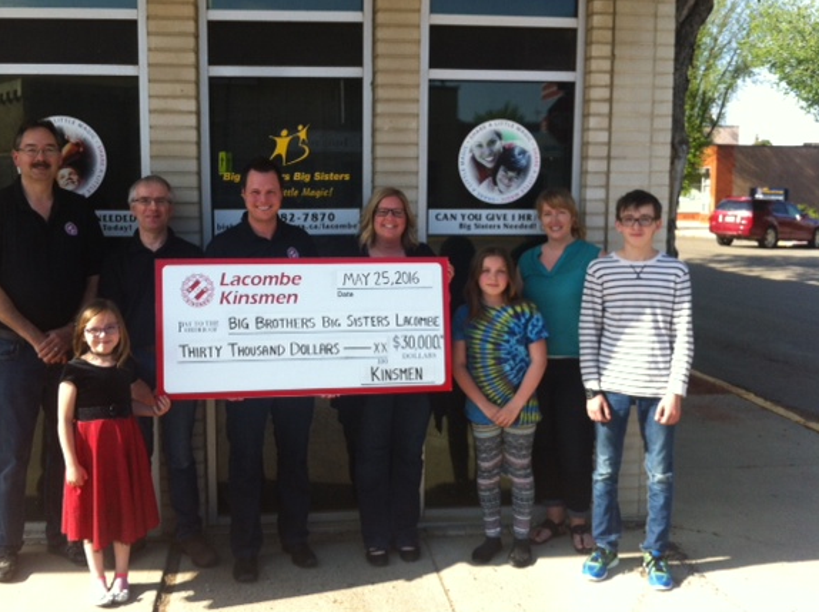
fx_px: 922
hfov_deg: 47.8
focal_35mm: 39
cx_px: 364
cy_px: 281
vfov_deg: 36.7
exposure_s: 1/431
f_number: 2.8
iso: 80
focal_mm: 3.85
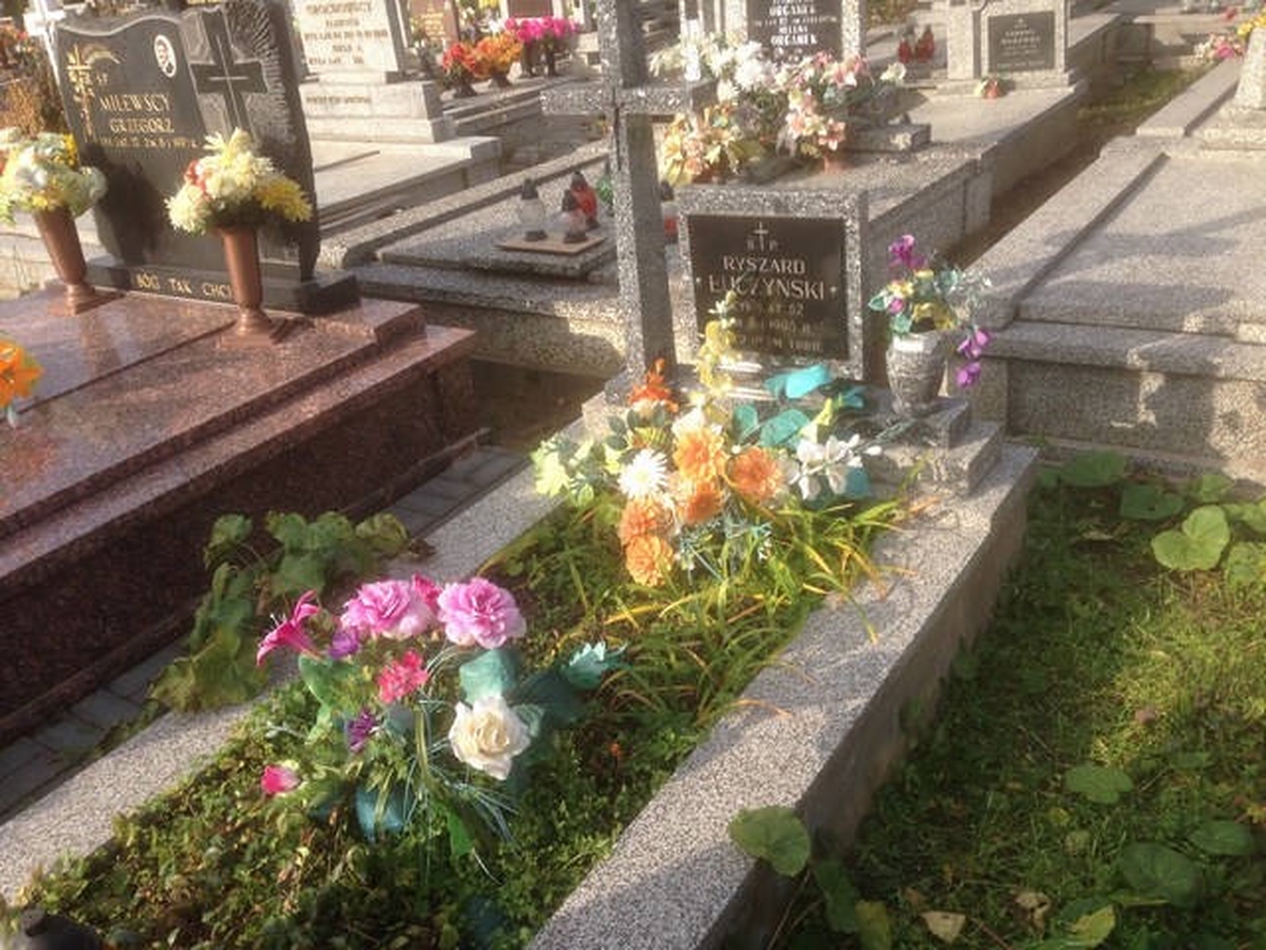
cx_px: 633
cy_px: 475
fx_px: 1207
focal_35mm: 33
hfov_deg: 55.4
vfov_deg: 42.9
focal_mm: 4.12
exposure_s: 1/653
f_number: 2.4
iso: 50
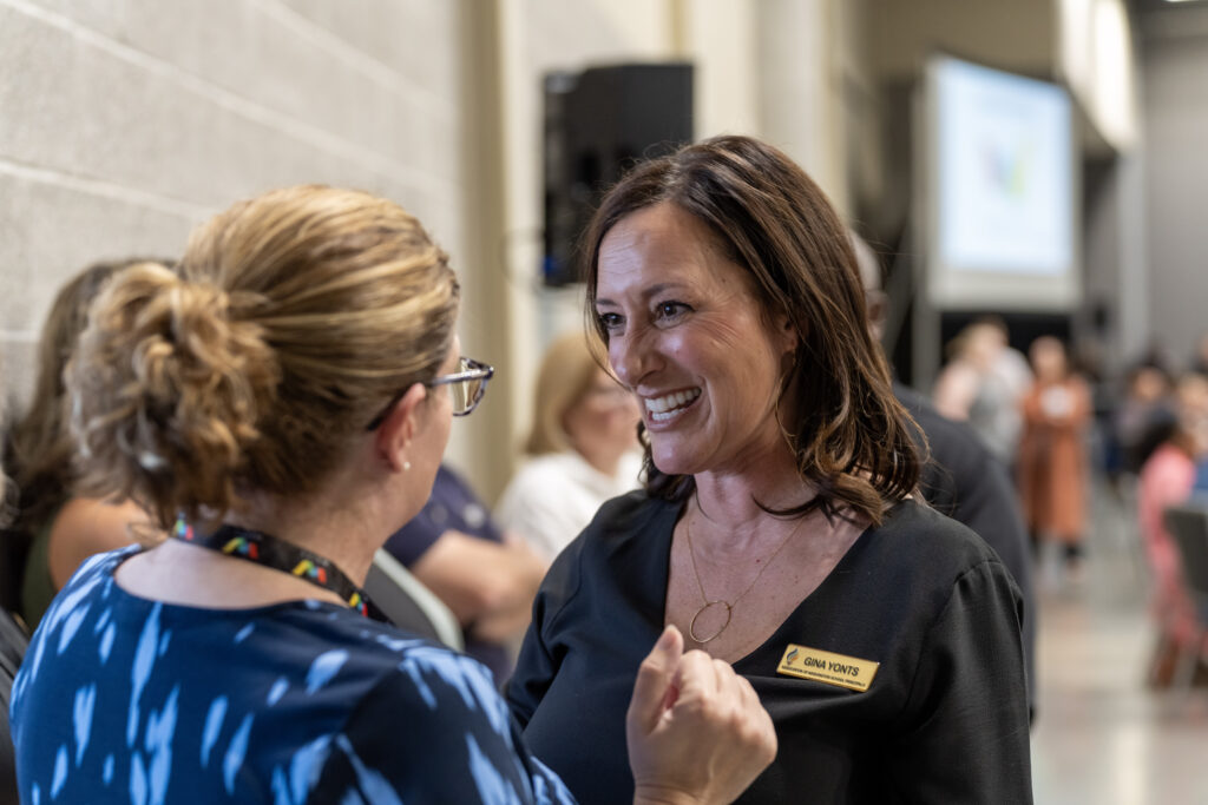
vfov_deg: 20.3
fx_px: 2248
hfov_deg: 30.1
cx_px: 604
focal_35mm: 67
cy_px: 402
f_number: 2.8
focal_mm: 67
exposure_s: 1/80
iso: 1600
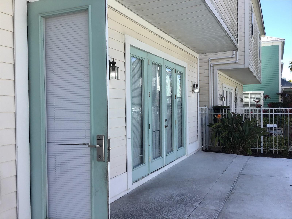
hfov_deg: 58.4
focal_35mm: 31
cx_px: 146
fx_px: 261
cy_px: 110
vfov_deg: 45.4
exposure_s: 1/529
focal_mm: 3.3
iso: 25
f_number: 2.4
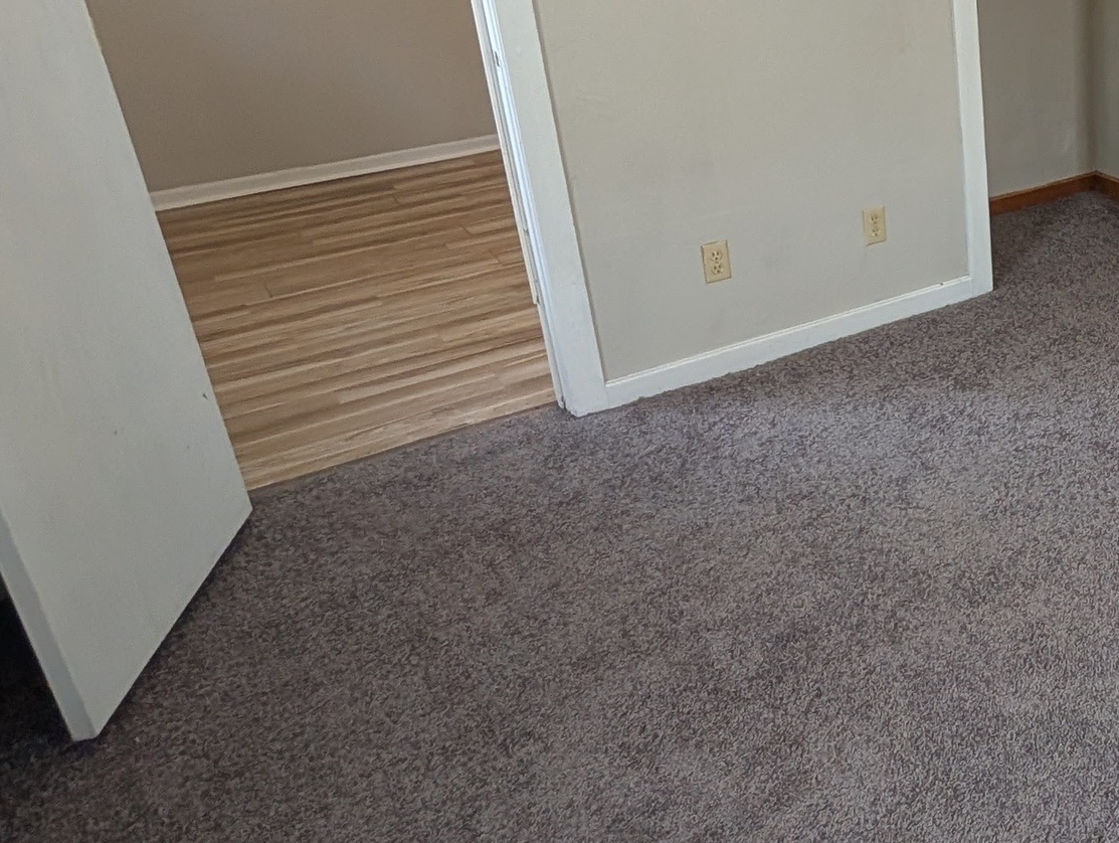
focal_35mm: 33
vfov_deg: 42.1
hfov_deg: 44.8
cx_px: 1173
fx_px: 1068
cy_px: 243
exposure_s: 1/64
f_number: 1.7
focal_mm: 2.02
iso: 263
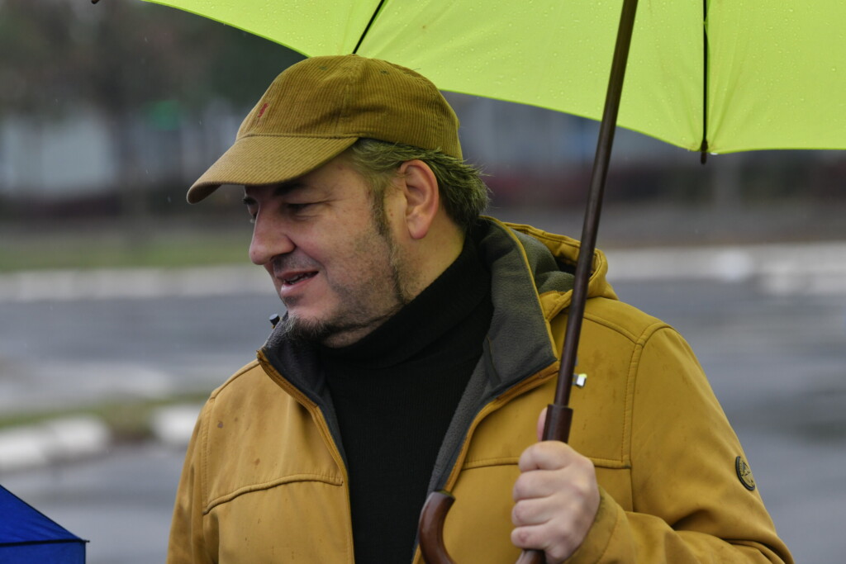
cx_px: 423
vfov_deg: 9.2
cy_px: 282
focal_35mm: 150
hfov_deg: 13.7
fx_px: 3525
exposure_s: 1/800
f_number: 5
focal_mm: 150
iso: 1000
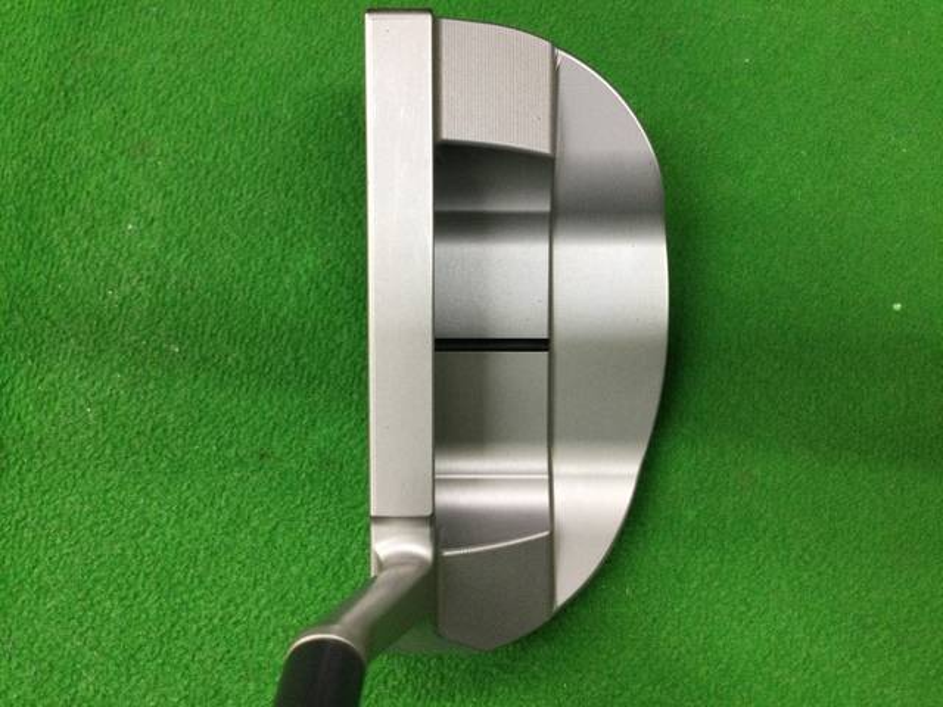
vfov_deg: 45.4
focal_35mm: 31
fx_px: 844
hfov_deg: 58.4
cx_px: 472
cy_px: 354
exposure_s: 1/30
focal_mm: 3.3
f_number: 2.4
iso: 80
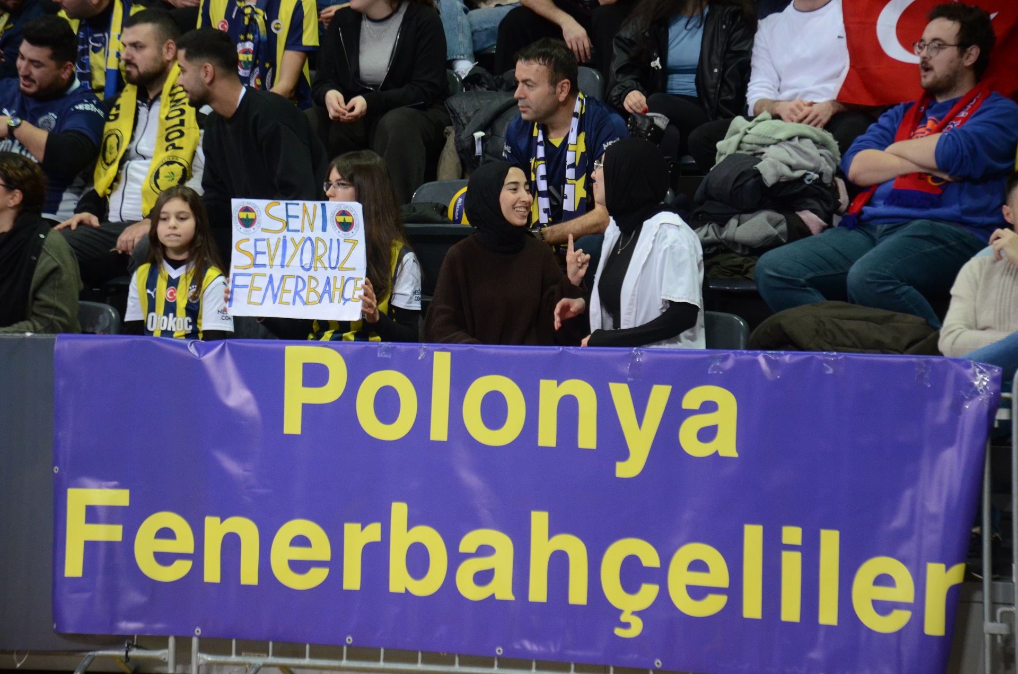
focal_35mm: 138
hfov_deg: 14.9
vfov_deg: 9.9
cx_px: 509
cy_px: 337
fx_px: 3894
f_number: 5.6
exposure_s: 1/100
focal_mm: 92
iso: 1600
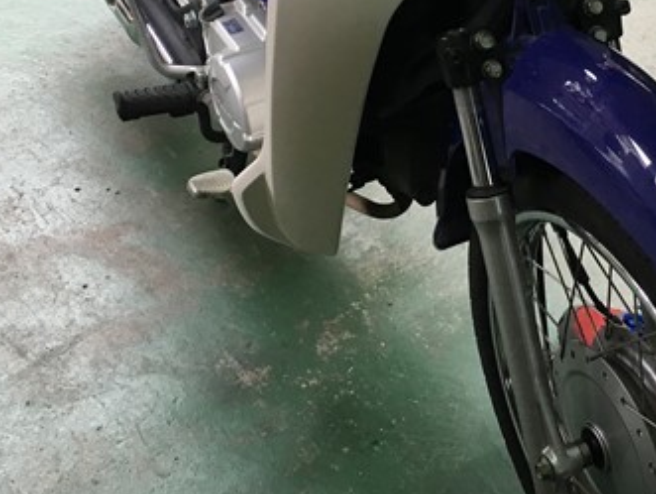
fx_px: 1328
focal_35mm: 70
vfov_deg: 20.5
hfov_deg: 27.6
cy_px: 24
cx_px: 420
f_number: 2.2
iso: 32
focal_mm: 4.15
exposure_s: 1/30
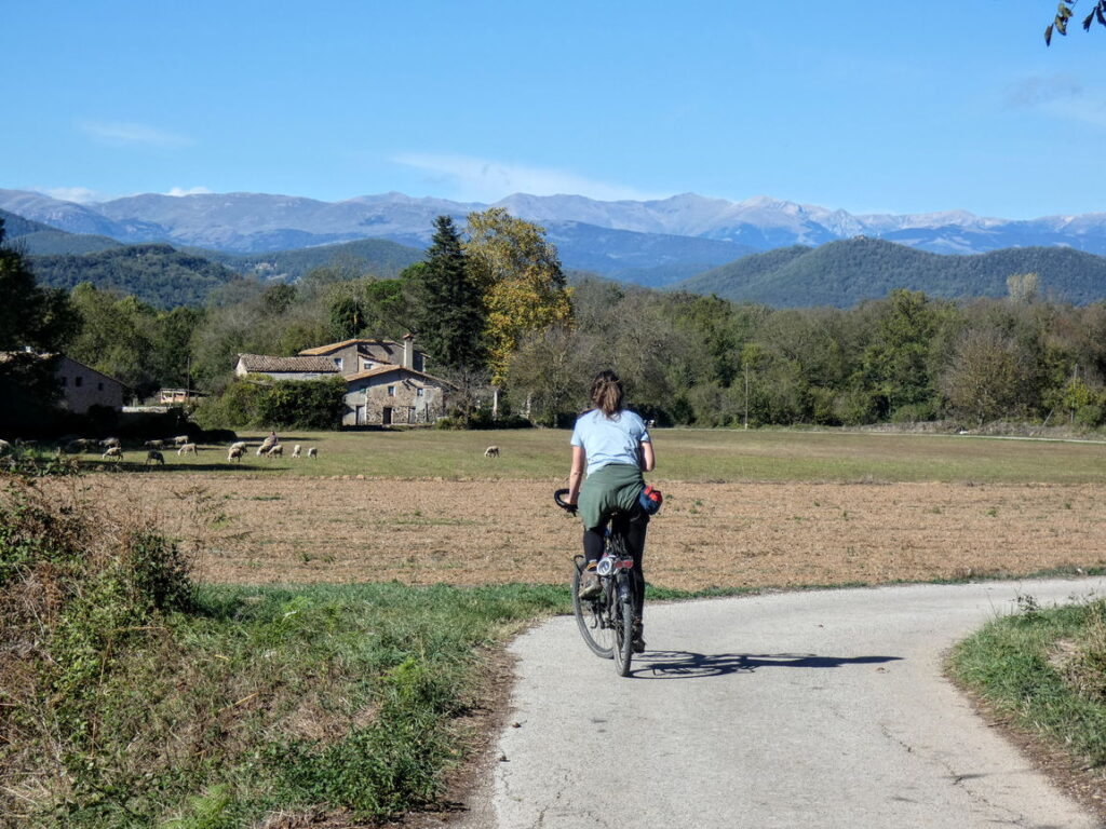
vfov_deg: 17.8
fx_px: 2652
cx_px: 553
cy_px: 414
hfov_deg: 23.6
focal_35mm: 83
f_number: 4.5
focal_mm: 14.8
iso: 80
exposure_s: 1/640
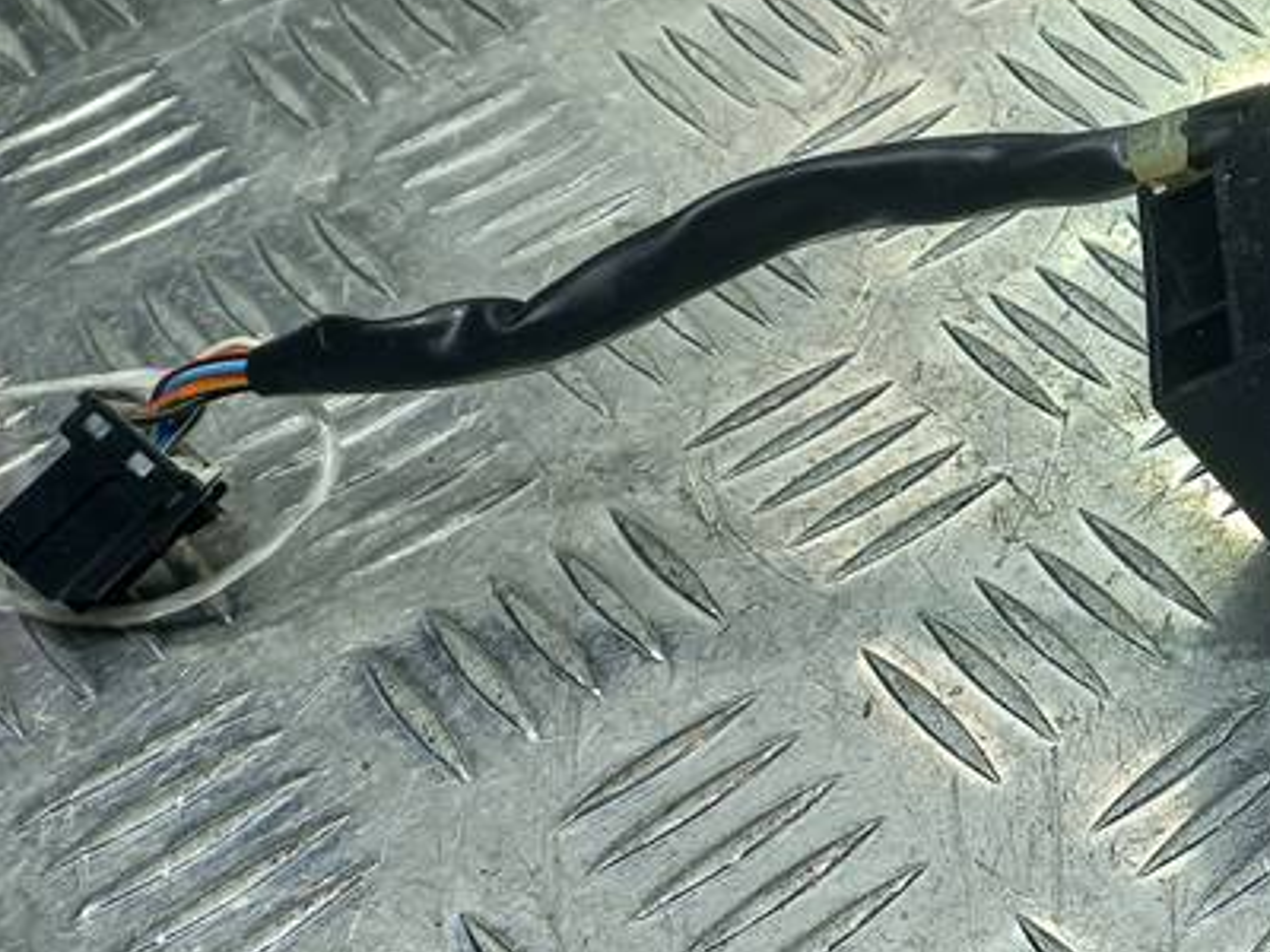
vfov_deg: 22.9
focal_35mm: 64
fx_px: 2348
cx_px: 1365
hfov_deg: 27.9
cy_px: 355
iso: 40
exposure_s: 1/100
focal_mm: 4.6
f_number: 1.8
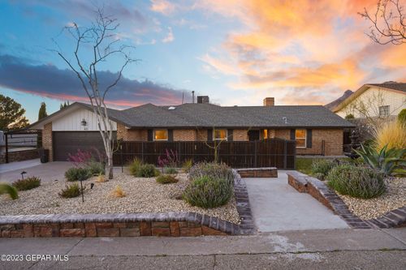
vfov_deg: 70.4
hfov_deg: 93.3
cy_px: 135
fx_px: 192
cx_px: 203
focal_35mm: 17
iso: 200
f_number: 8
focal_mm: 17
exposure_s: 1/4
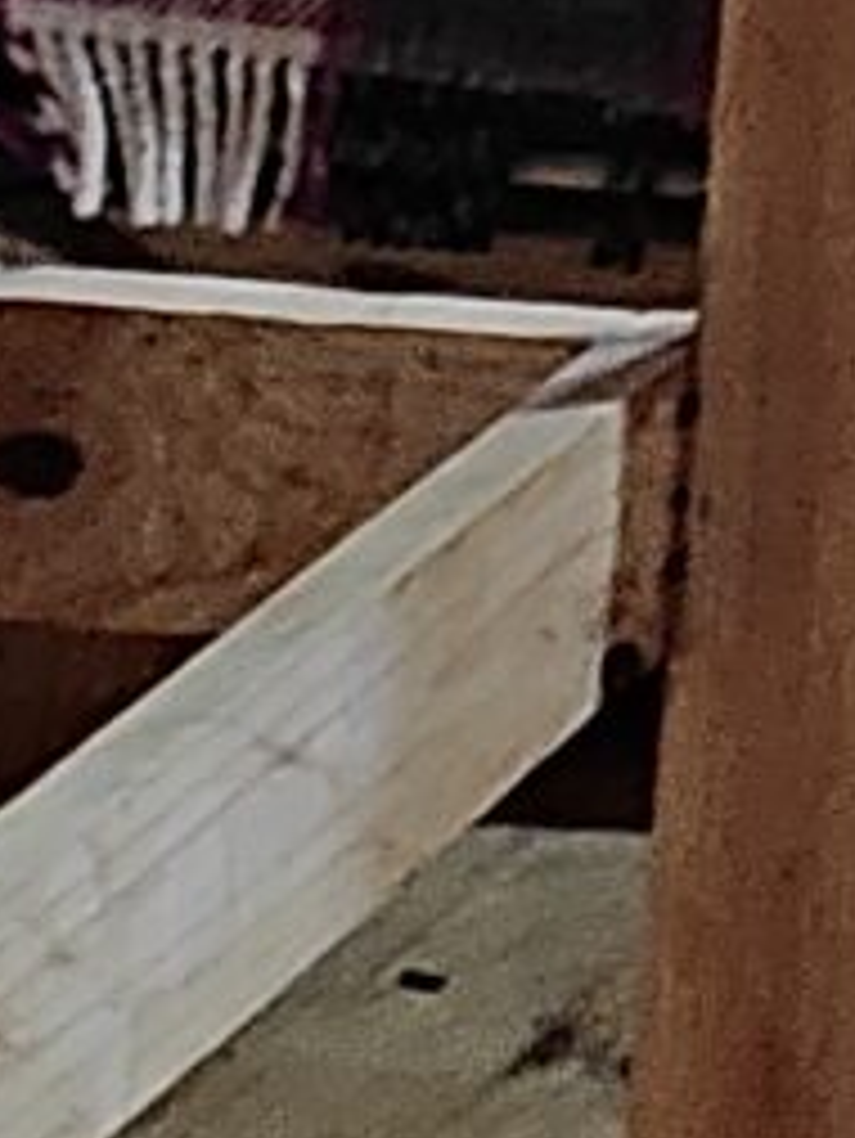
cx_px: 4432
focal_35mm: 172
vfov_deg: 8.1
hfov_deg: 5.8
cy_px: -3081
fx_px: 5660
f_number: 1.79
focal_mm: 4.74
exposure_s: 1/30
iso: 541
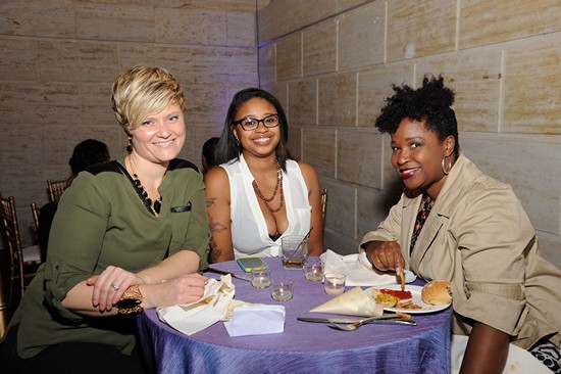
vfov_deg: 35.0
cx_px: 280
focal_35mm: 38
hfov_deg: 50.7
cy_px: 187
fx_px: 592
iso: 1250
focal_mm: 38
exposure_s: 1/60
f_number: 6.3
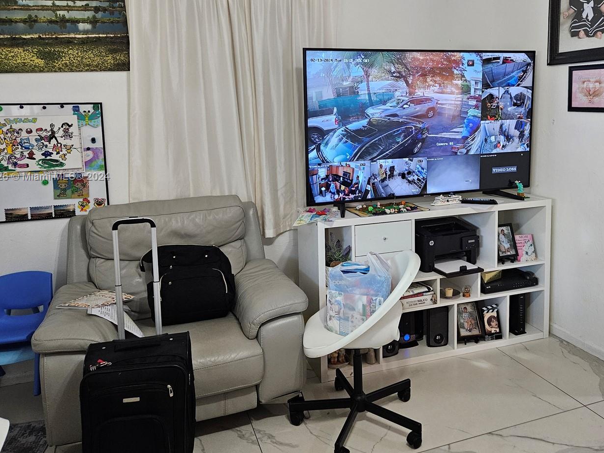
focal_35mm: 30
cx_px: 346
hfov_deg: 59.7
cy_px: 177
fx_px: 523
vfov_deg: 46.5
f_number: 1.8
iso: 500
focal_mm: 5.4
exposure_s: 1/120
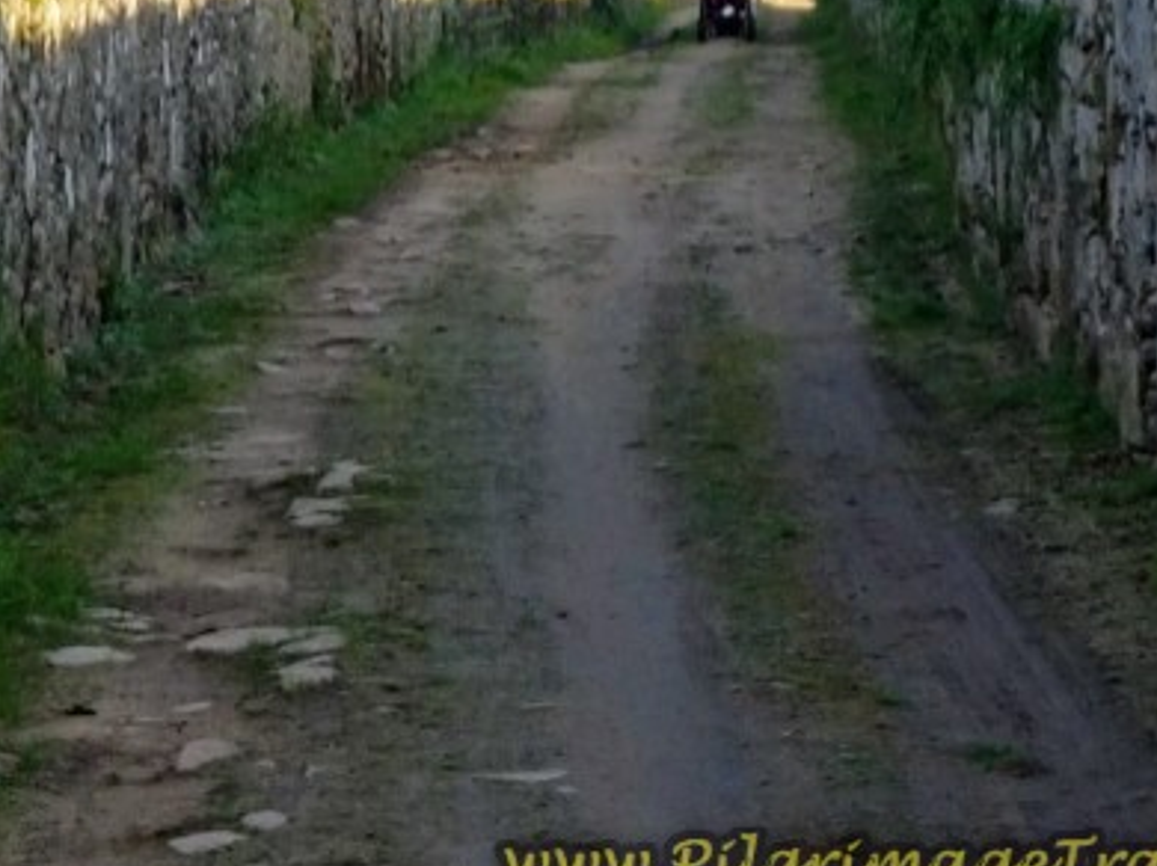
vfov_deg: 11.0
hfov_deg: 14.8
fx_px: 4409
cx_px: 991
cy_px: -154
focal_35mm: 132
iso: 25
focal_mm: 6
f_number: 2.4
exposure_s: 1/390
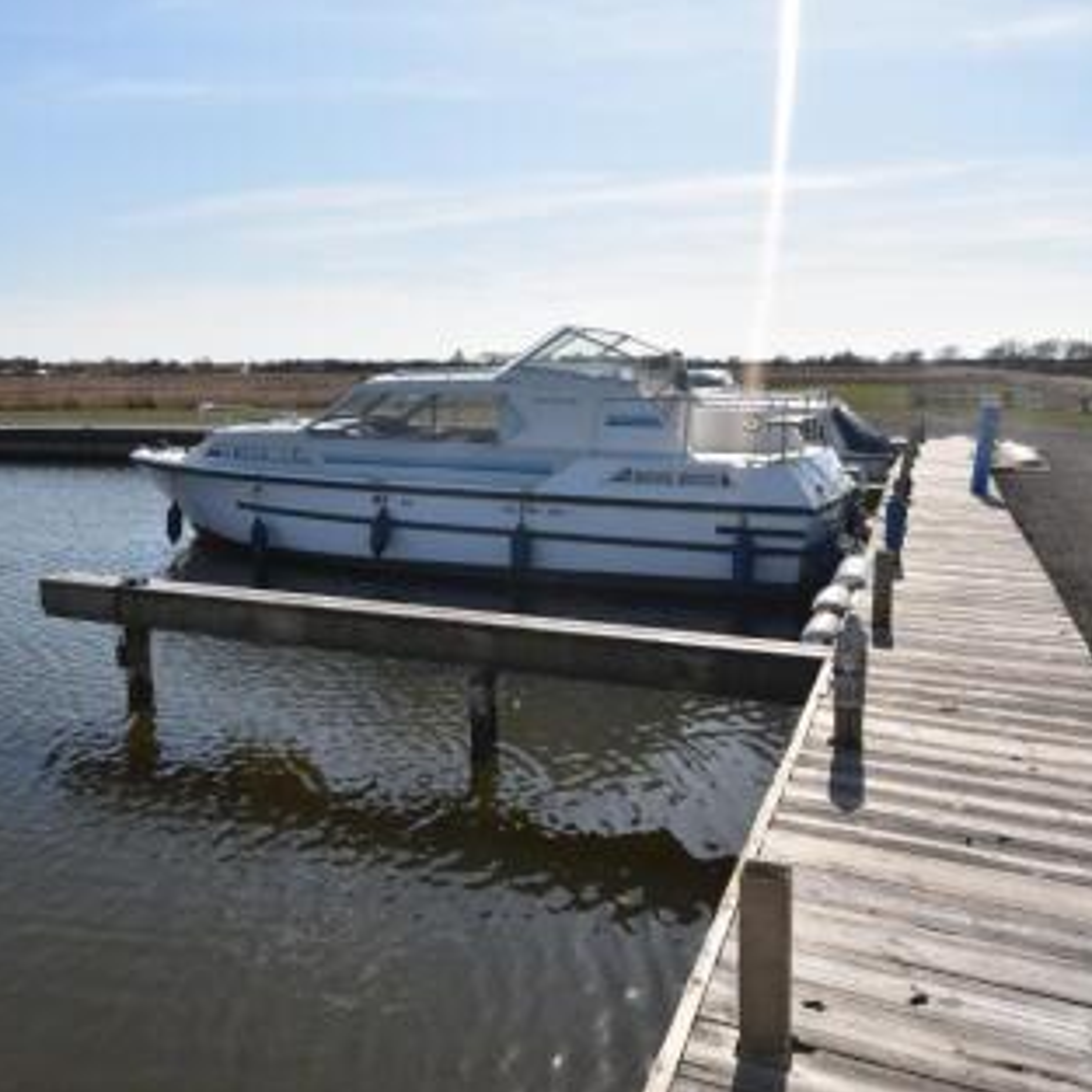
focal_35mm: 31
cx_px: 401
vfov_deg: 52.5
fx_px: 1106
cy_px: 546
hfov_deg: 51.9
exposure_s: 1/200
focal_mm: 16
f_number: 11
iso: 100
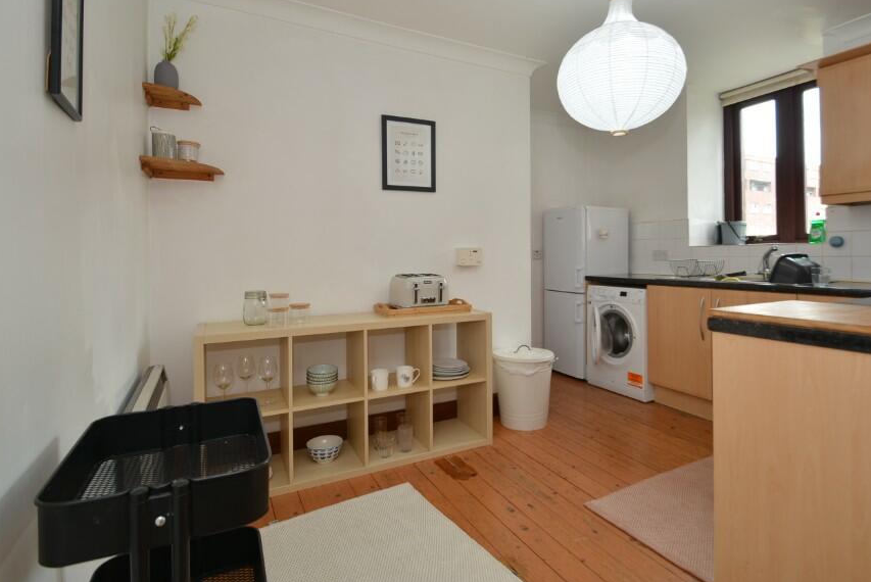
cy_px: 240
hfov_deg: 89.6
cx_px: 485
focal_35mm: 18
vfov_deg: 67.0
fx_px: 436
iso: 100
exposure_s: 1/13
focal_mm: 10
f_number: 5.6
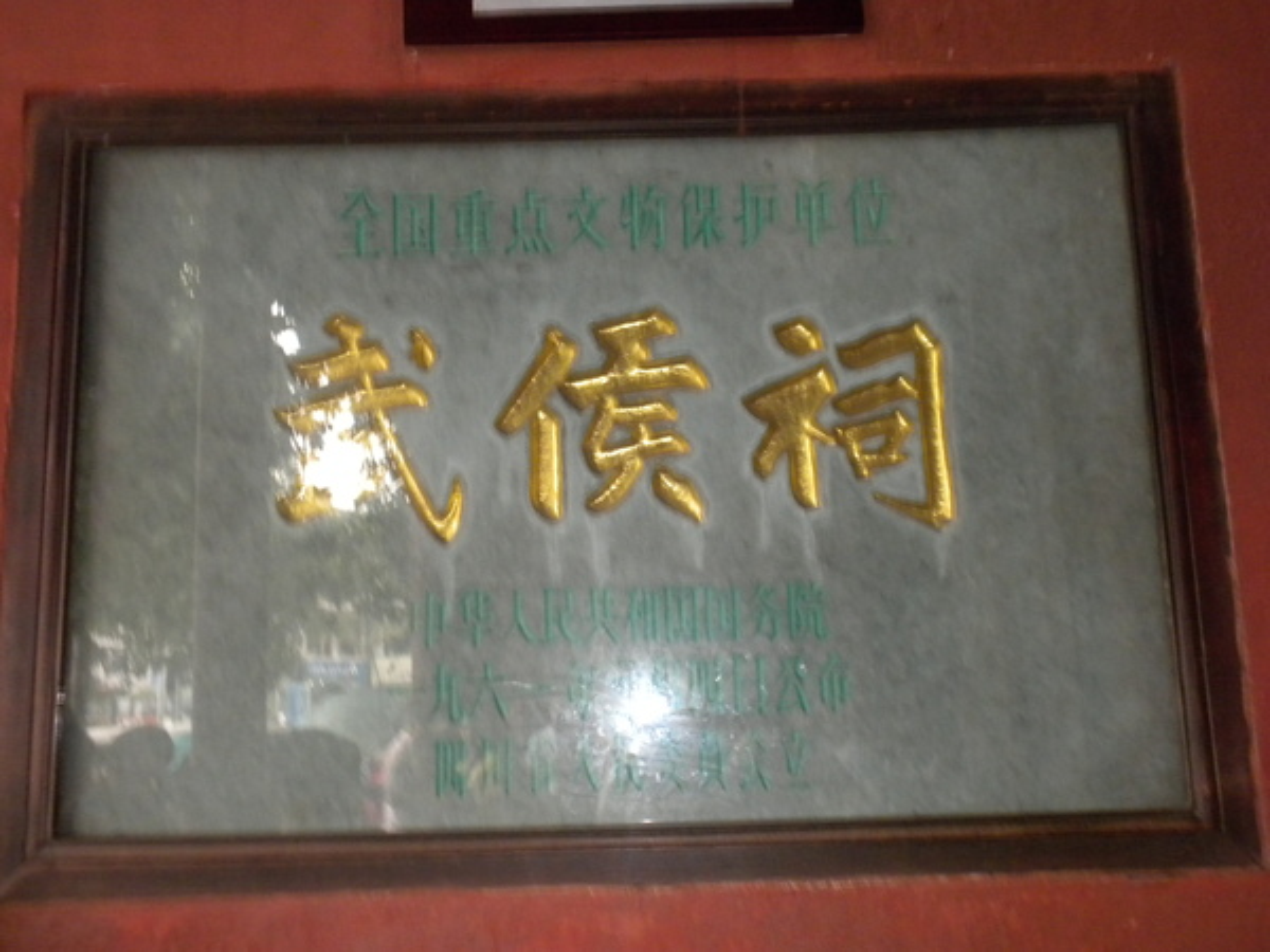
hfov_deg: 50.1
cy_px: 476
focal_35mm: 37
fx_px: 1357
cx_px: 635
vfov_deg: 38.7
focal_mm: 6.6
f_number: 3.5
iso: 400
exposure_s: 1/30
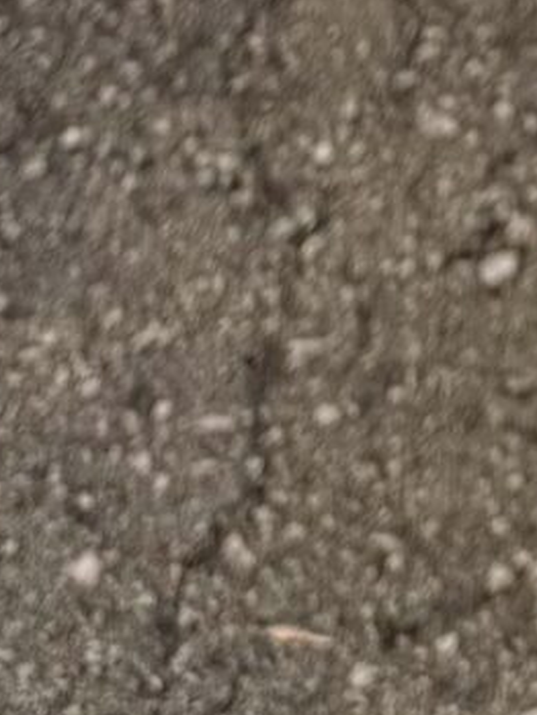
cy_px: -1420
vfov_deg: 9.1
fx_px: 3638
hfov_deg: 7.6
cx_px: 1445
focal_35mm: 176
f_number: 1.78
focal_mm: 6.76
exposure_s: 1/1018
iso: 80
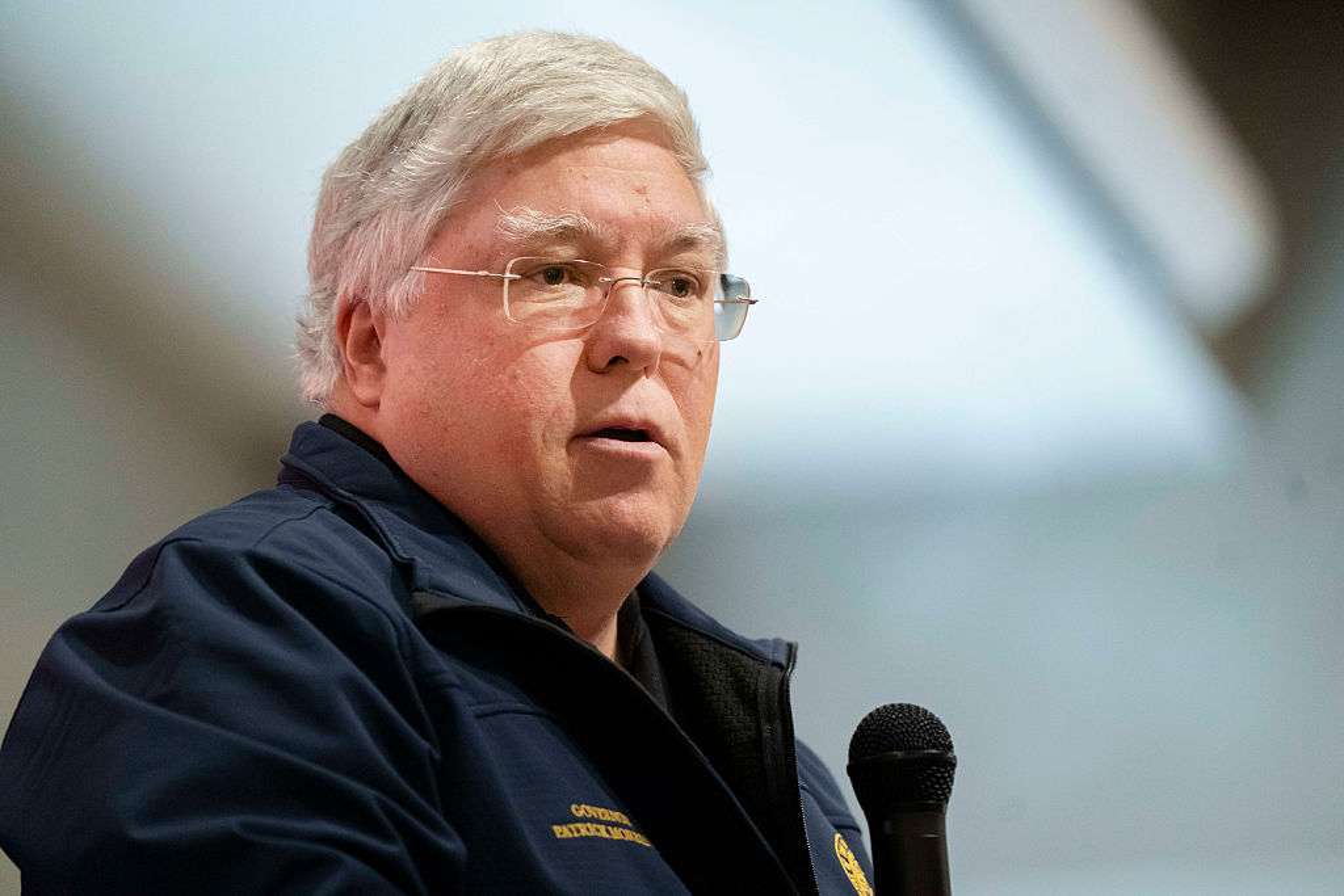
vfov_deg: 4.9
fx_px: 10454
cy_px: 448
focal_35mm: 280
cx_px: 672
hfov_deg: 7.4
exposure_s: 1/400
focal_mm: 280
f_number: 4
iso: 8000
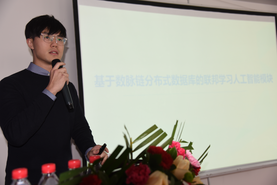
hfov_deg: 50.7
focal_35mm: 38
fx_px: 292
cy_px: 92
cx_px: 138
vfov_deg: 35.1
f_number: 4
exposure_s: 1/60
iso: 400
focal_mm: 38
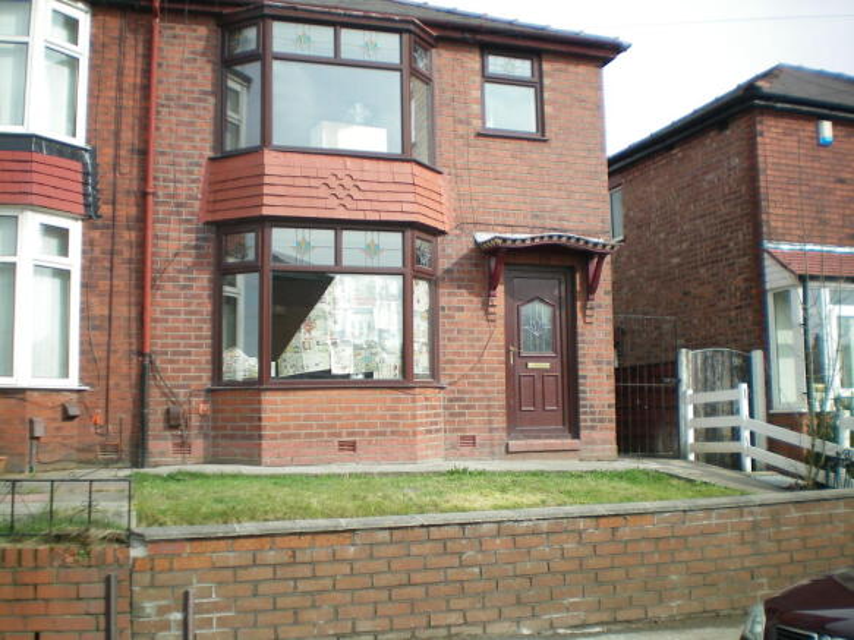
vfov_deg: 37.7
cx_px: 427
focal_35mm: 38
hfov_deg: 49.0
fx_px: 937
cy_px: 320
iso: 64
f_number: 3.1
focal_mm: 6.3
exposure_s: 1/320
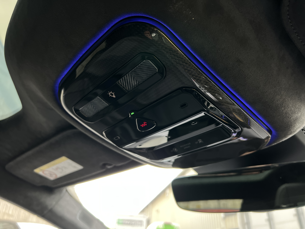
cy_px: 114
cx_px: 152
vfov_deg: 53.1
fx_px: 229
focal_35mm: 26
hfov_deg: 67.3
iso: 500
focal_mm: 5.7
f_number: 1.5
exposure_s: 1/59
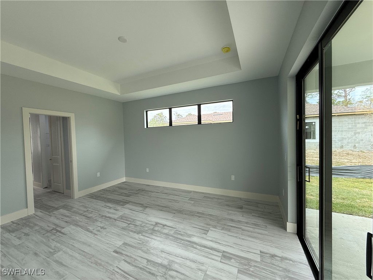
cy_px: 140
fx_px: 151
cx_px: 186
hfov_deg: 102.1
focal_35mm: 14
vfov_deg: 85.7
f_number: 2.2
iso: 100
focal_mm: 2.22
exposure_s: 1/120
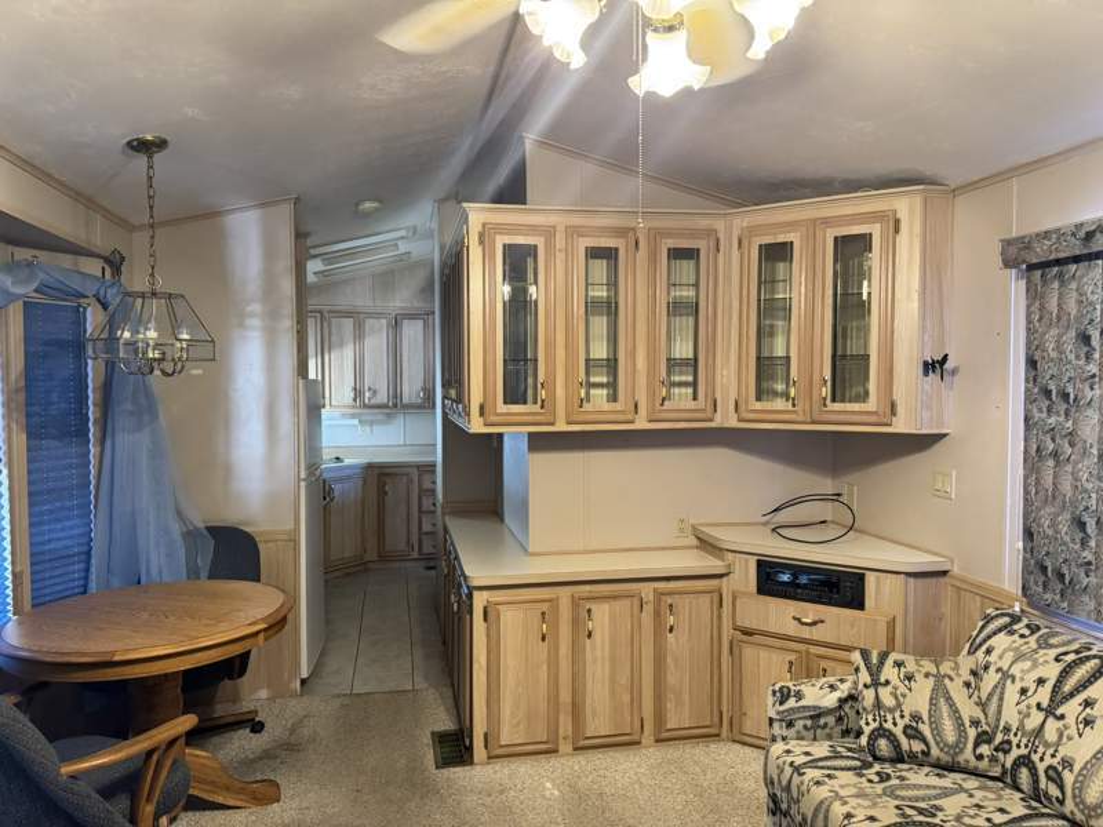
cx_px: 552
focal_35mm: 24
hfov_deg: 71.6
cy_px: 414
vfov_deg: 56.8
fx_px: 765
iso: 800
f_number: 1.78
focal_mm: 6.76
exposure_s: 1/60
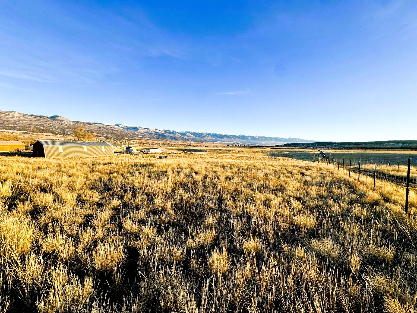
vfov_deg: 85.7
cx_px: 208
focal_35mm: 14
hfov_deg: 102.1
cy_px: 156
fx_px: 169
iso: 40
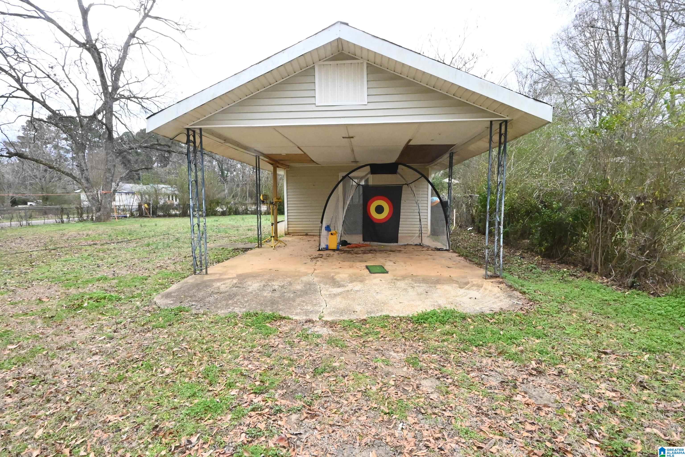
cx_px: 342
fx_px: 342
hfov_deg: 90.0
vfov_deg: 67.4
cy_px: 228
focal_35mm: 18
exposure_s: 1/200
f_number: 16
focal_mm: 12
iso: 6400
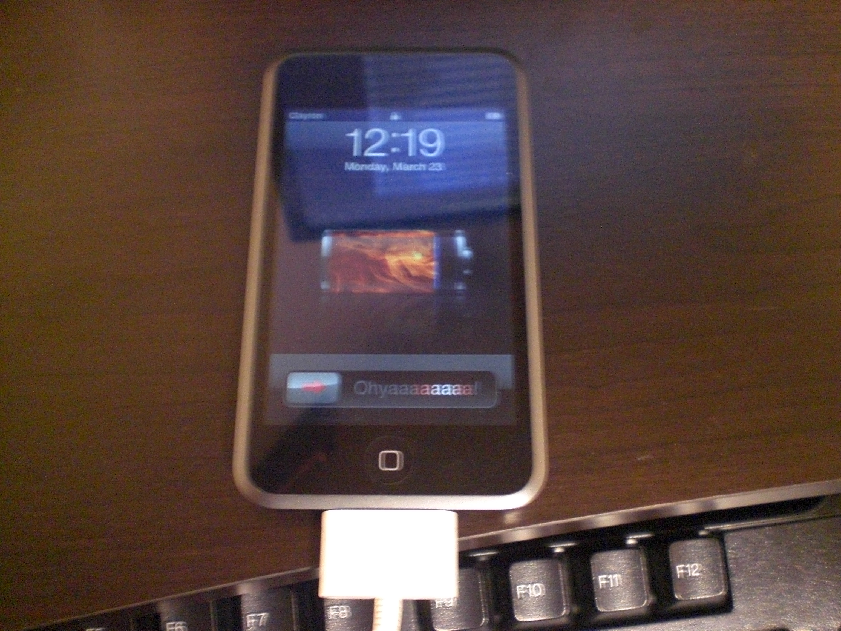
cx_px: 420
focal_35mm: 38
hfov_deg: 49.0
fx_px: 923
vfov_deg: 37.7
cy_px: 316
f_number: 3.1
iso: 800
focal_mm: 6.3
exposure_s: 1/8
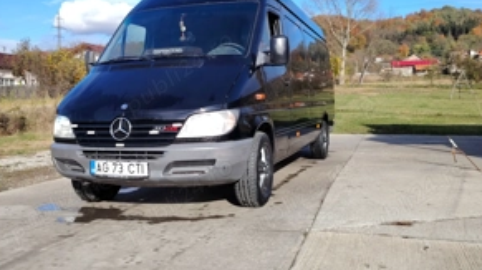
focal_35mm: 36
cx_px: 237
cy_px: 101
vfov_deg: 32.6
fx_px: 460
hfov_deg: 55.3
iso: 160
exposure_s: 1/900
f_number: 1.75
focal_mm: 5.25
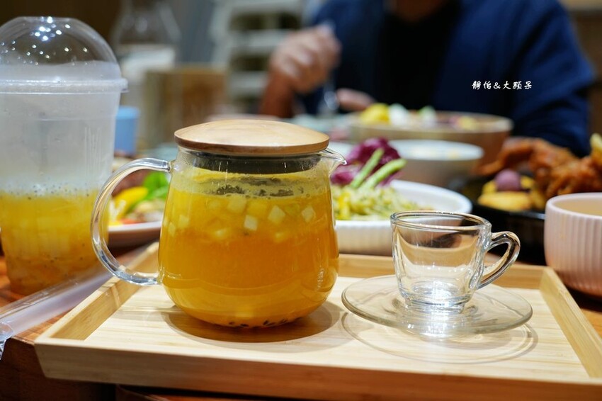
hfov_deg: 42.8
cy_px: 200
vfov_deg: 29.2
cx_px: 301
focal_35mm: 46
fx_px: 769
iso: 500
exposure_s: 1/50
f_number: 4
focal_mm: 46
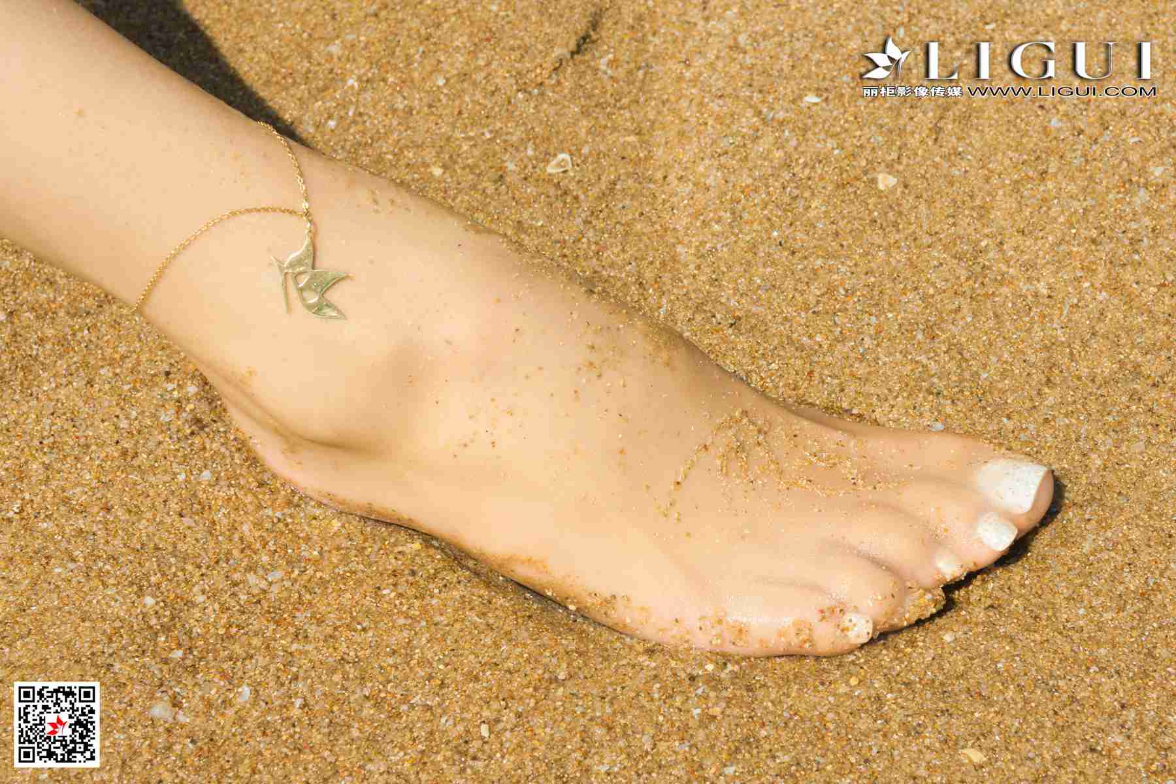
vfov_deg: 19.5
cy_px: 392
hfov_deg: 28.8
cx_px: 588
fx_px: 2286
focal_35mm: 70
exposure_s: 1/125
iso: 125
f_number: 16
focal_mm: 70
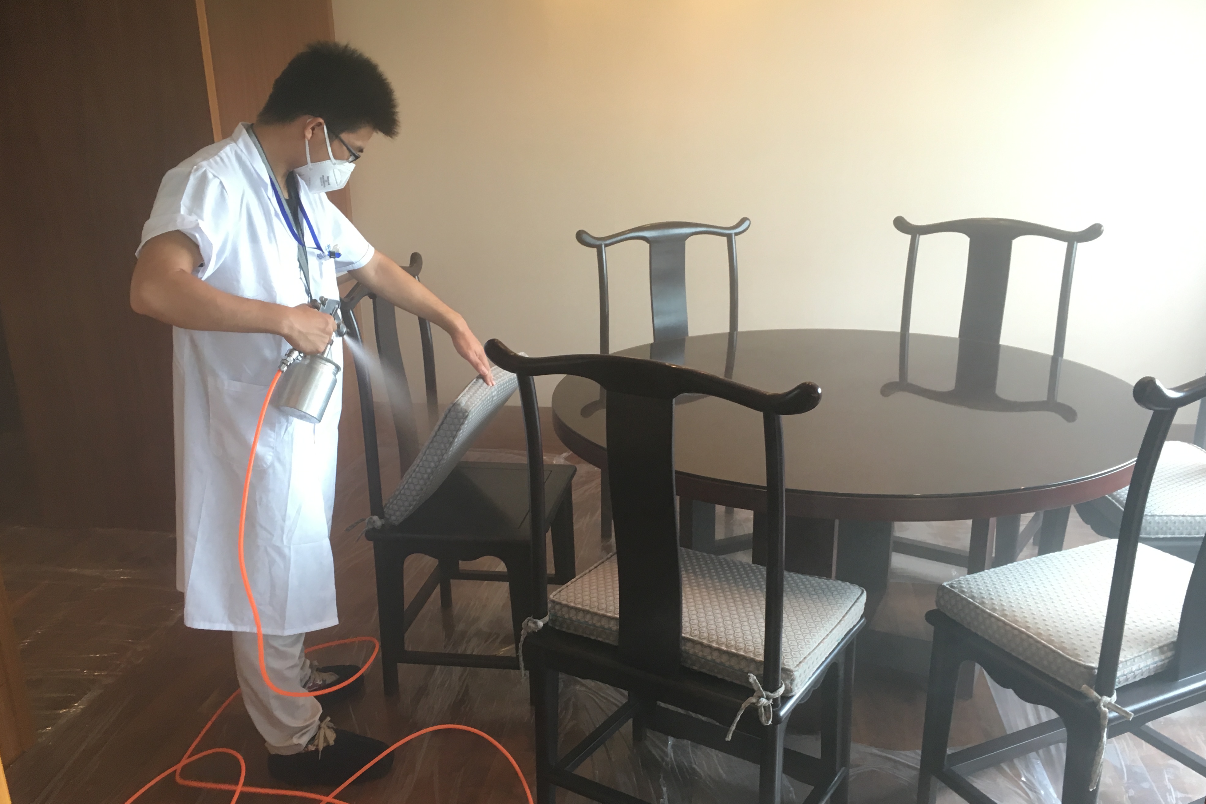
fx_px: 1038
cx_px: 604
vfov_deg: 42.2
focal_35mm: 31
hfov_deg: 60.3
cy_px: 460
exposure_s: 1/33
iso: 100
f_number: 2.2
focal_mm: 4.15
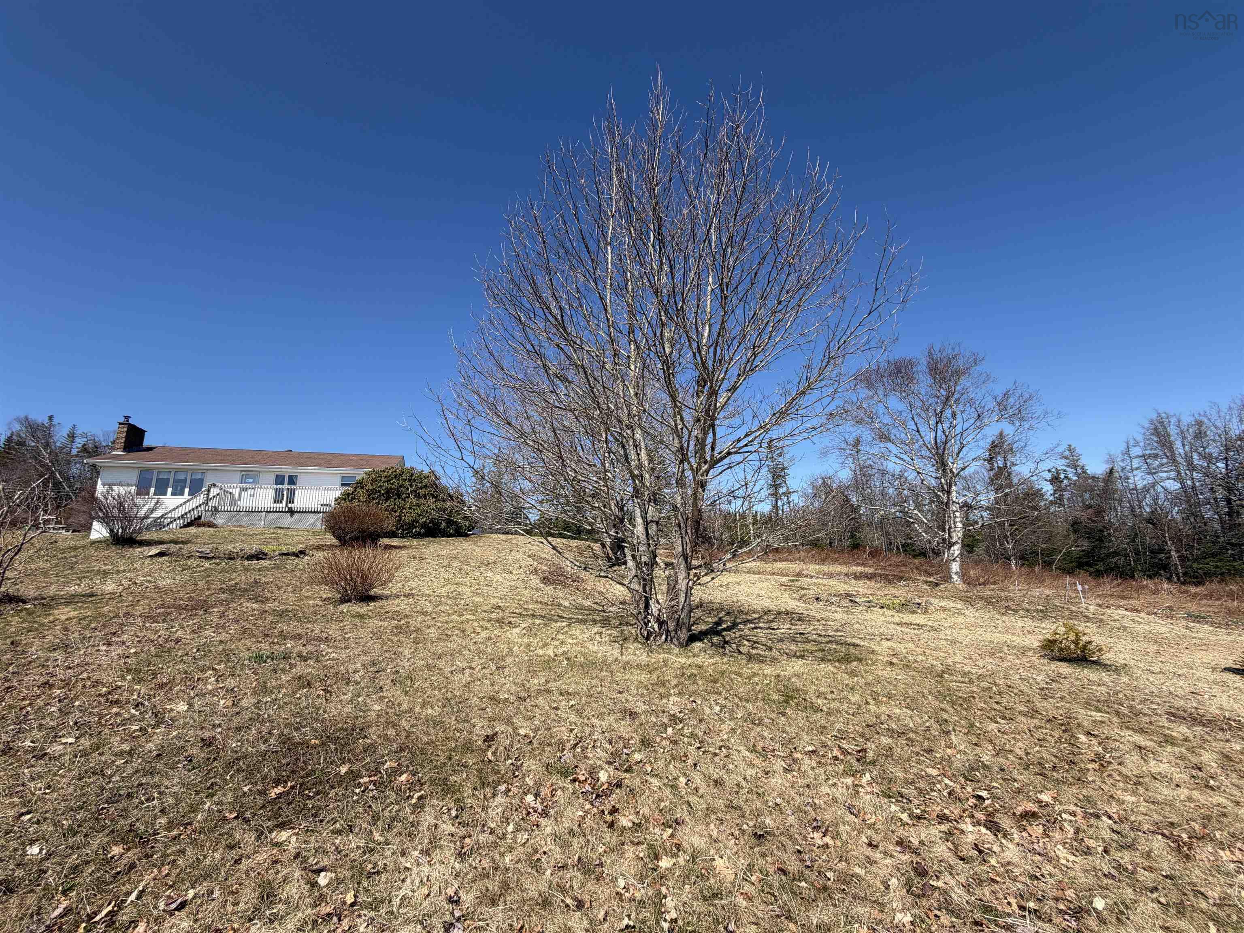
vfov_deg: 85.7
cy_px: 466
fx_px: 503
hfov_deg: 102.1
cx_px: 622
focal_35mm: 14
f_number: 2.2
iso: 20
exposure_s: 1/779
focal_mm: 2.22
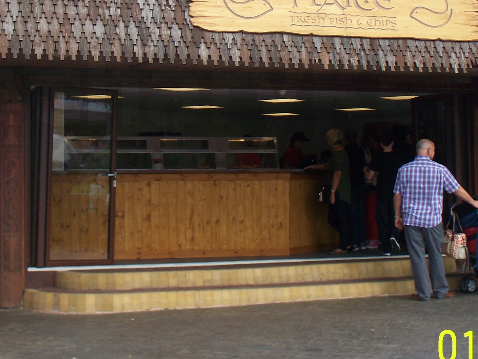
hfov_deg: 23.8
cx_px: 171
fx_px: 1132
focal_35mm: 82
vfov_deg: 17.7
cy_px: 39
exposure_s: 1/500
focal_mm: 7.54
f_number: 2.8
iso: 64
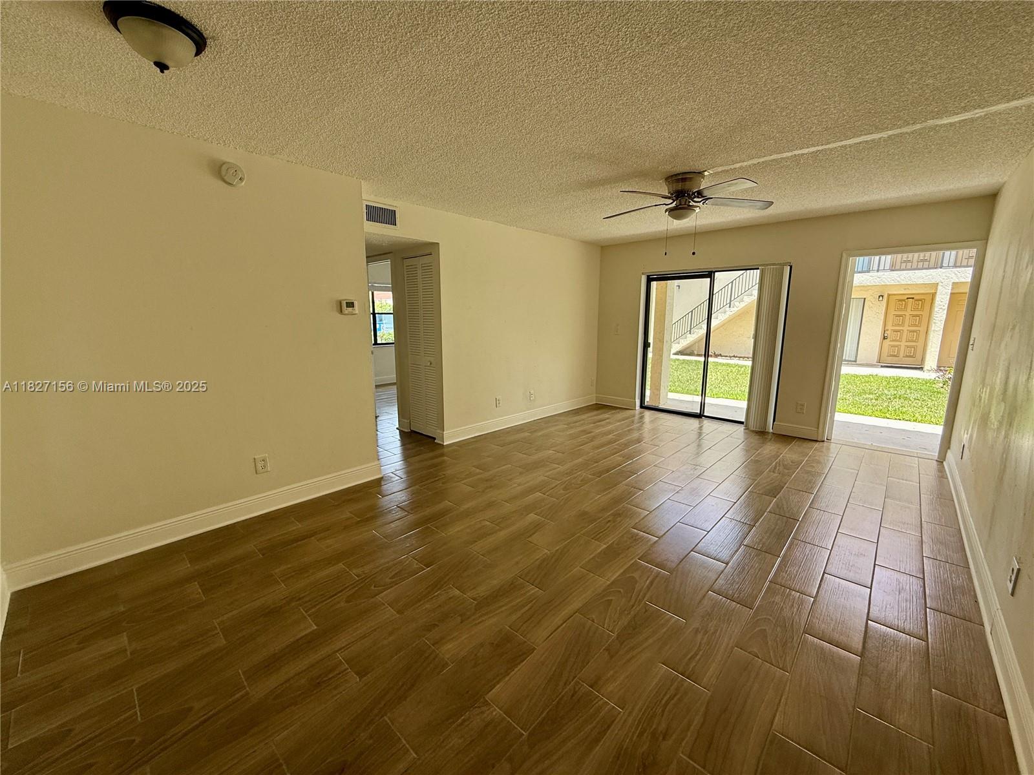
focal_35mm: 14
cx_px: 517
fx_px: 418
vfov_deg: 85.7
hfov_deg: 102.1
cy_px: 388
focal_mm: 2.22
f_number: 2.2
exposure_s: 1/186
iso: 64
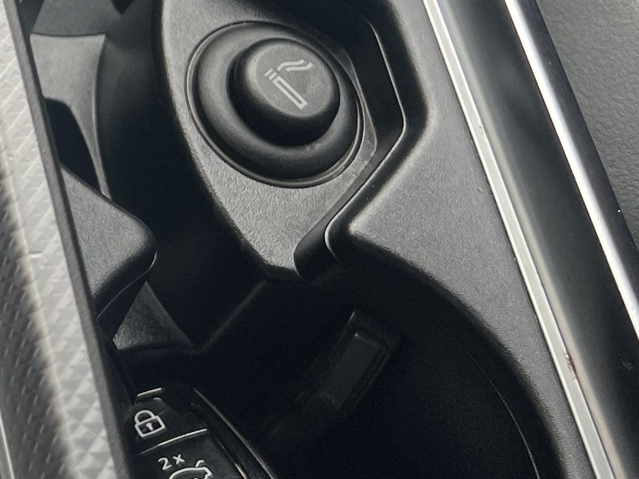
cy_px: -136
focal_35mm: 102
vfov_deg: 14.0
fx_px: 1883
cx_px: -303
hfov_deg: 17.4
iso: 40
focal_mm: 5.7
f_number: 1.5
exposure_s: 1/212
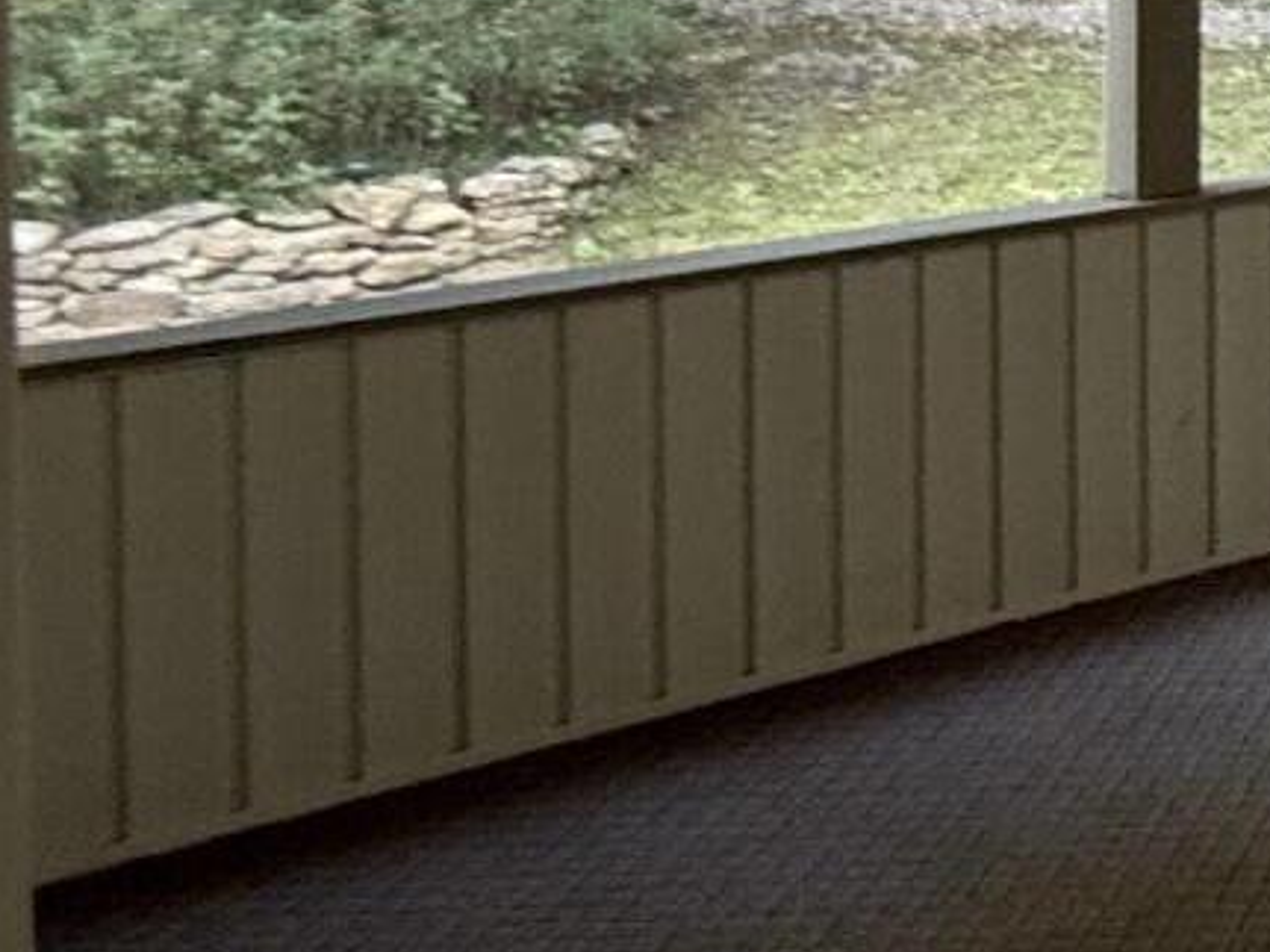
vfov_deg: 21.1
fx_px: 2384
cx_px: 2705
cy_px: -186
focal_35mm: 65
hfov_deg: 17.6
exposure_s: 1/99
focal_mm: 2.22
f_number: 2.2
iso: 160
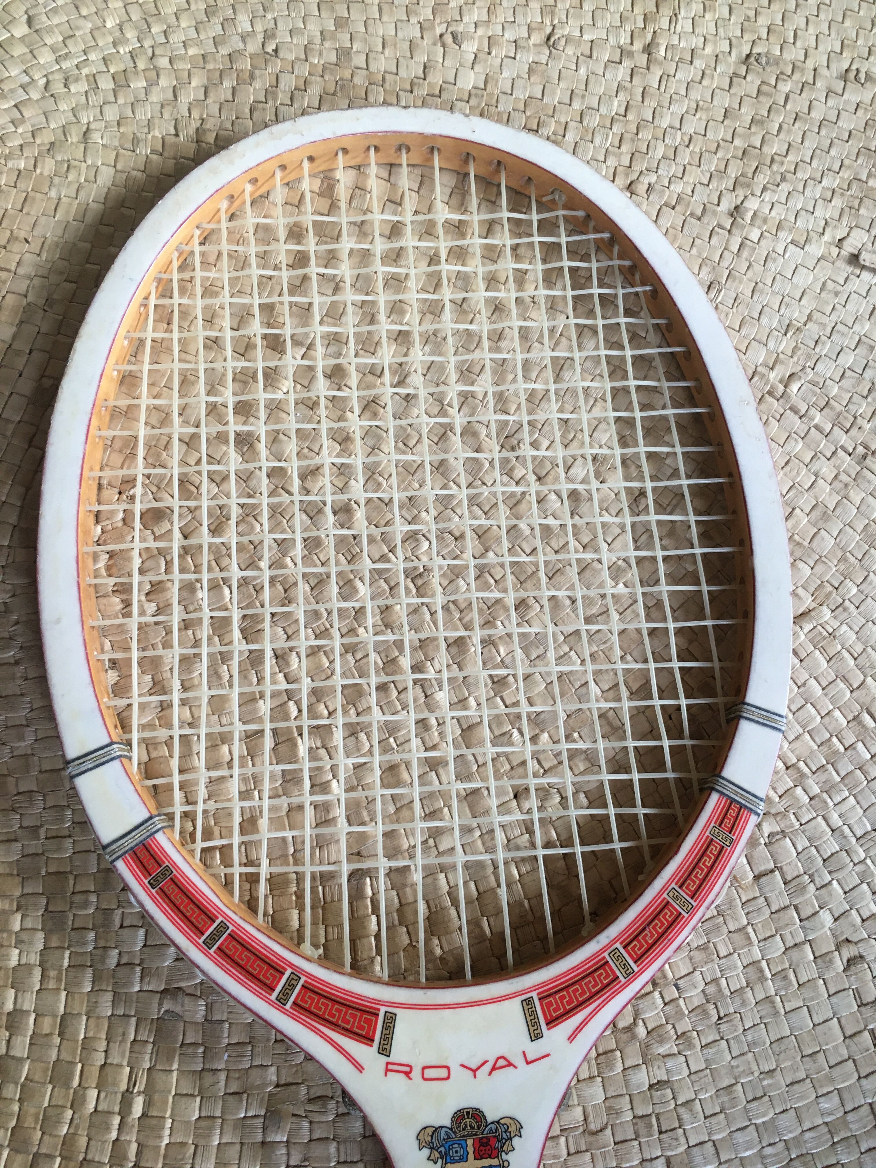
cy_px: 584
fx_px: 979
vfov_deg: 61.7
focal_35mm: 29
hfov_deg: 48.2
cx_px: 438
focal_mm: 4.15
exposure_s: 1/33
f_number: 2.2
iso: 100
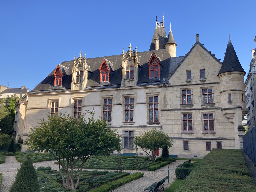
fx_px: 244
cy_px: 95
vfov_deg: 42.9
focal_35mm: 33
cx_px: 131
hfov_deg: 55.3
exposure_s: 1/827
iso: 20
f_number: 1.8
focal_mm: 3.99
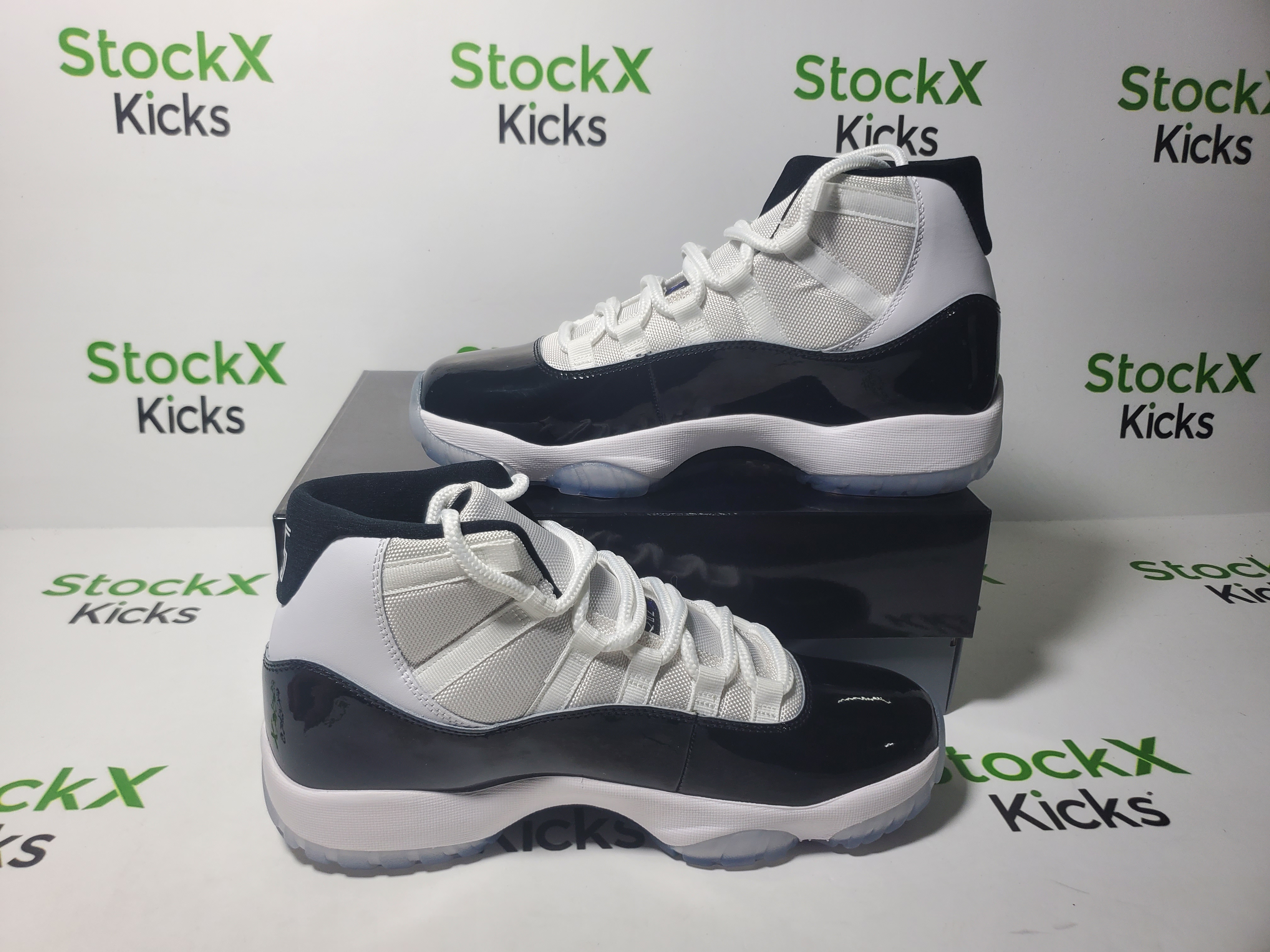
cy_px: 476
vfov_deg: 53.1
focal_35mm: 26
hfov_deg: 67.3
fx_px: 954
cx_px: 635
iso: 50
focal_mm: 4.3
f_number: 1.5
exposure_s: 1/467
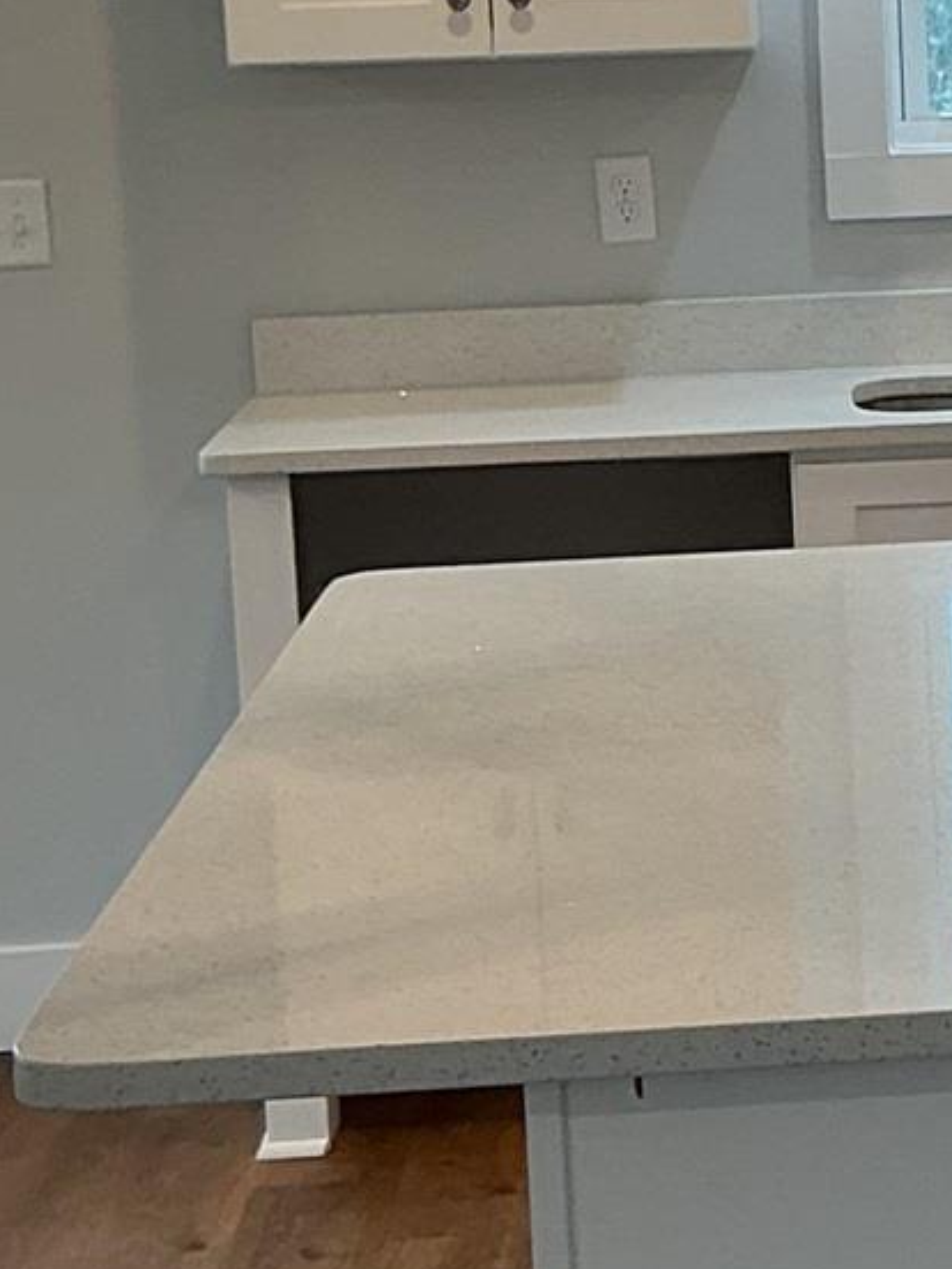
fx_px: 4437
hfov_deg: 11.9
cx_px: 1230
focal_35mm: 121
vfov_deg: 16.3
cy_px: 455
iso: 40
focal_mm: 3
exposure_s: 1/60
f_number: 1.8
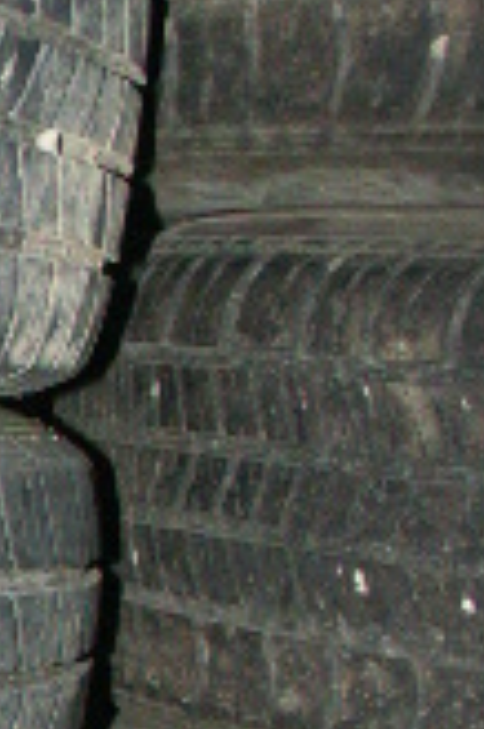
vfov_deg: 16.0
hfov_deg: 10.1
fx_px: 2465
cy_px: 920
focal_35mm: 122
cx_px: -568
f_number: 2.8
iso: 200
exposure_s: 1/45
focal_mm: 7.91
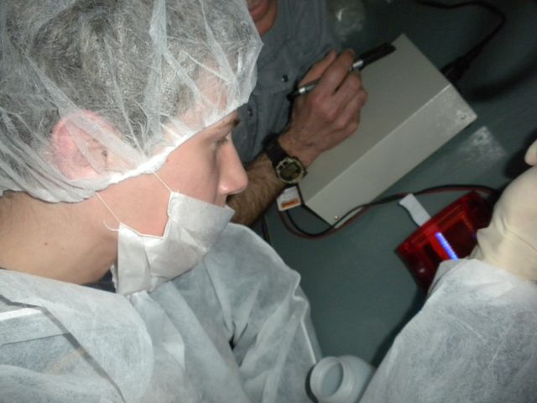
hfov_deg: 50.1
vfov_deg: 38.7
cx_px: 268
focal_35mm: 37
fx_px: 574
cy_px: 202
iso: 400
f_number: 3.5
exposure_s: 1/30
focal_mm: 6.6
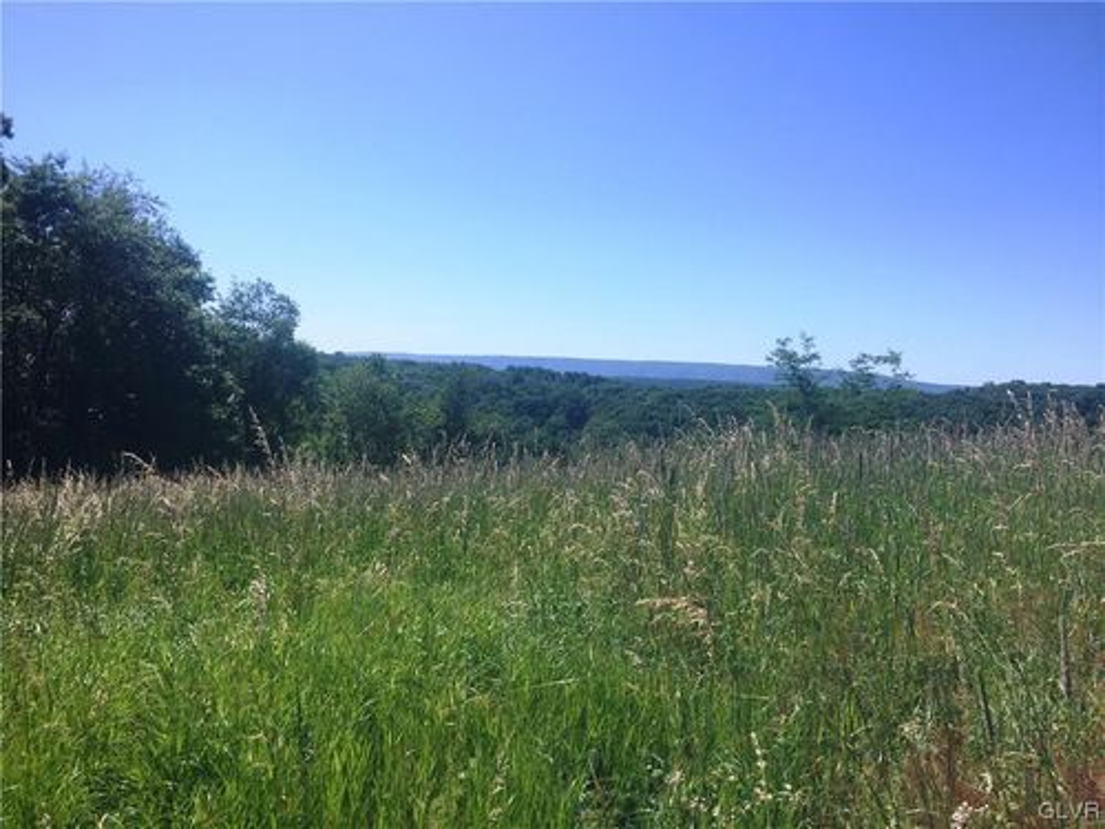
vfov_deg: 48.2
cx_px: 552
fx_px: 926
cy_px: 414
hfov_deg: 61.7
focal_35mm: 29
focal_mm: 4.15
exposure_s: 1/2198
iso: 32
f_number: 2.2
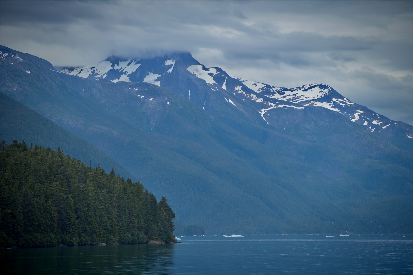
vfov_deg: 6.9
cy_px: 138
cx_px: 206
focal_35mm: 200
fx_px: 2295
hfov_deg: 10.3
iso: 100
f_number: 5.3
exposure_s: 1/400
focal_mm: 200
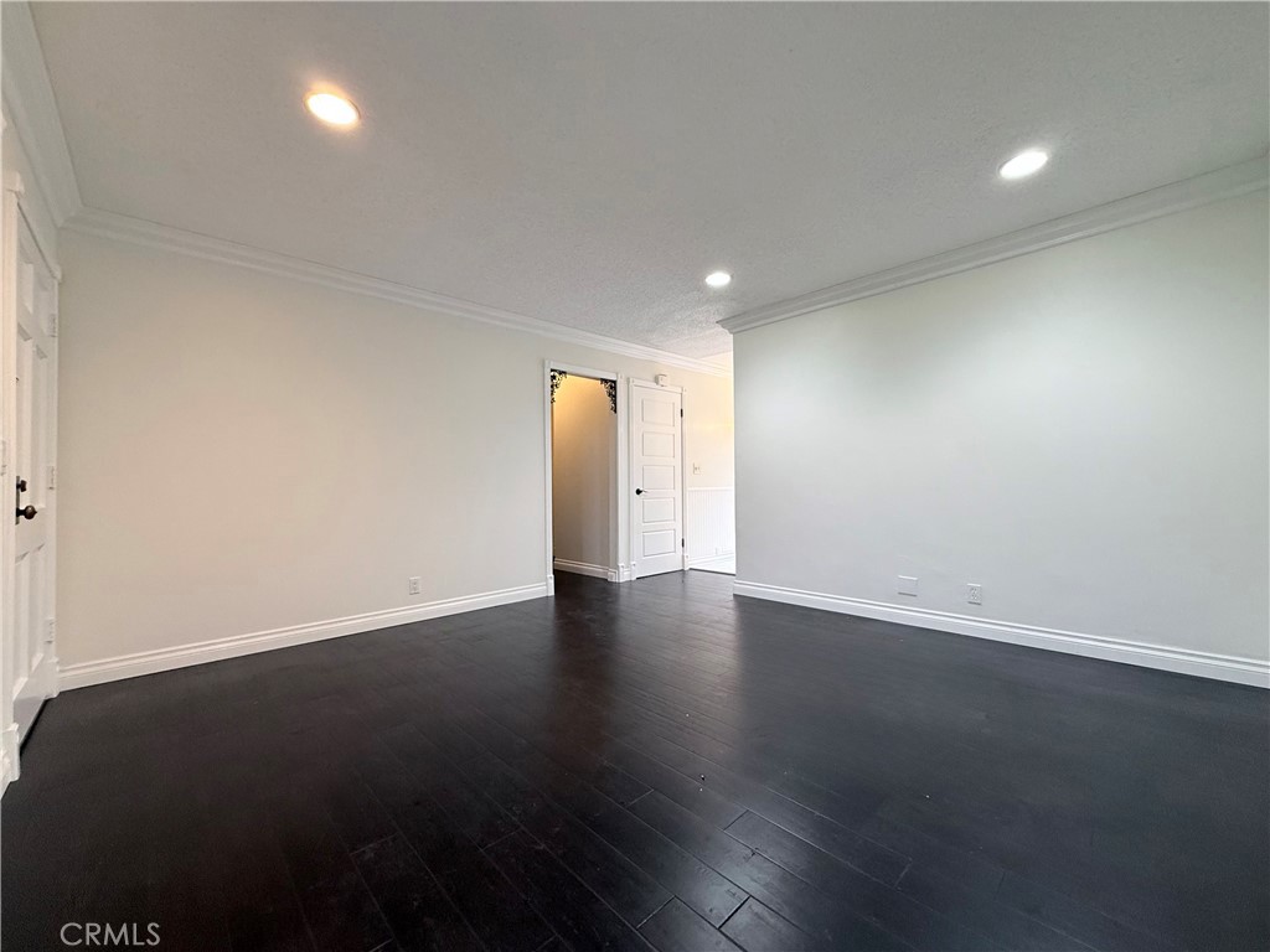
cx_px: 635
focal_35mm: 14
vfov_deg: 85.7
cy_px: 476
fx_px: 514
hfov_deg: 102.1
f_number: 2.2
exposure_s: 1/60
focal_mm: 2.22
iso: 250
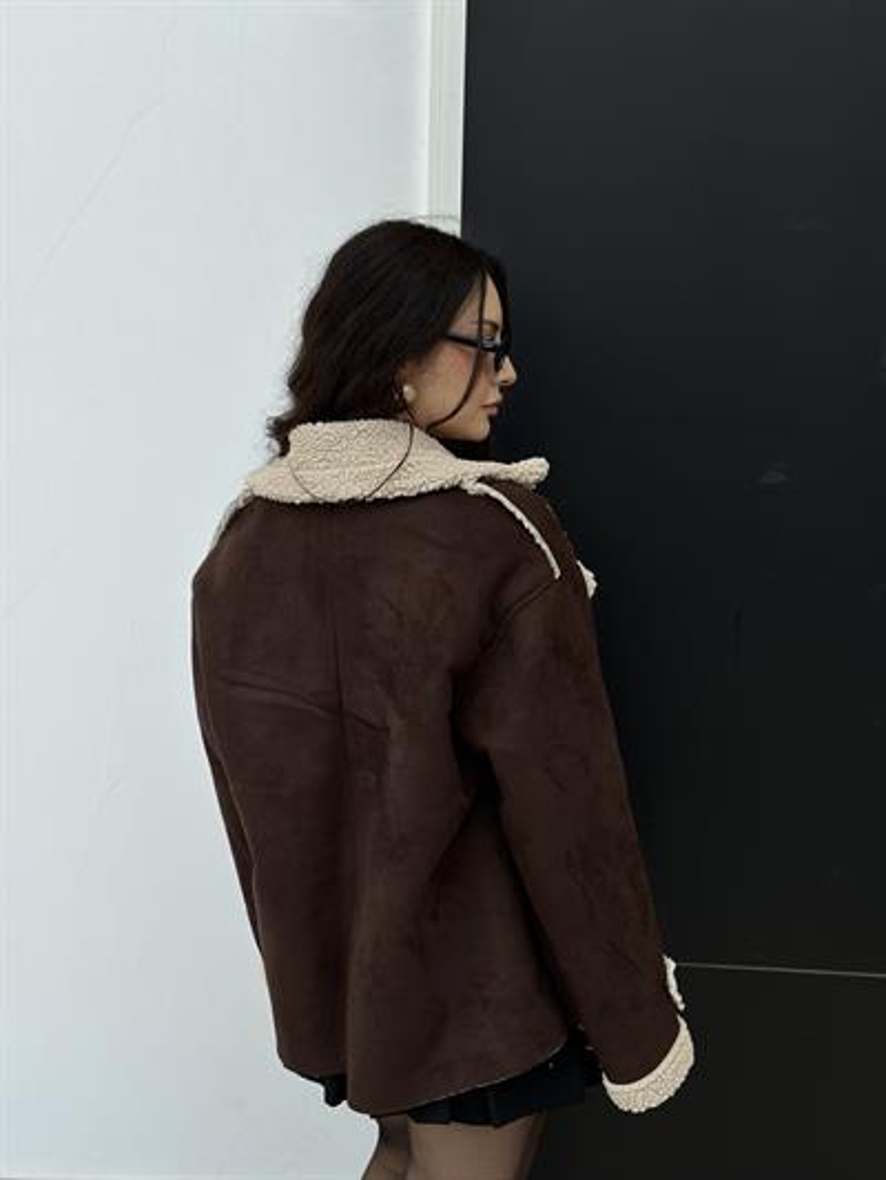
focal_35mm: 48
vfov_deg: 39.6
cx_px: 443
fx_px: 1637
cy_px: 590
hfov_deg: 30.3
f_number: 1.78
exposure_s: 1/60
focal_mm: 6.86
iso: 160
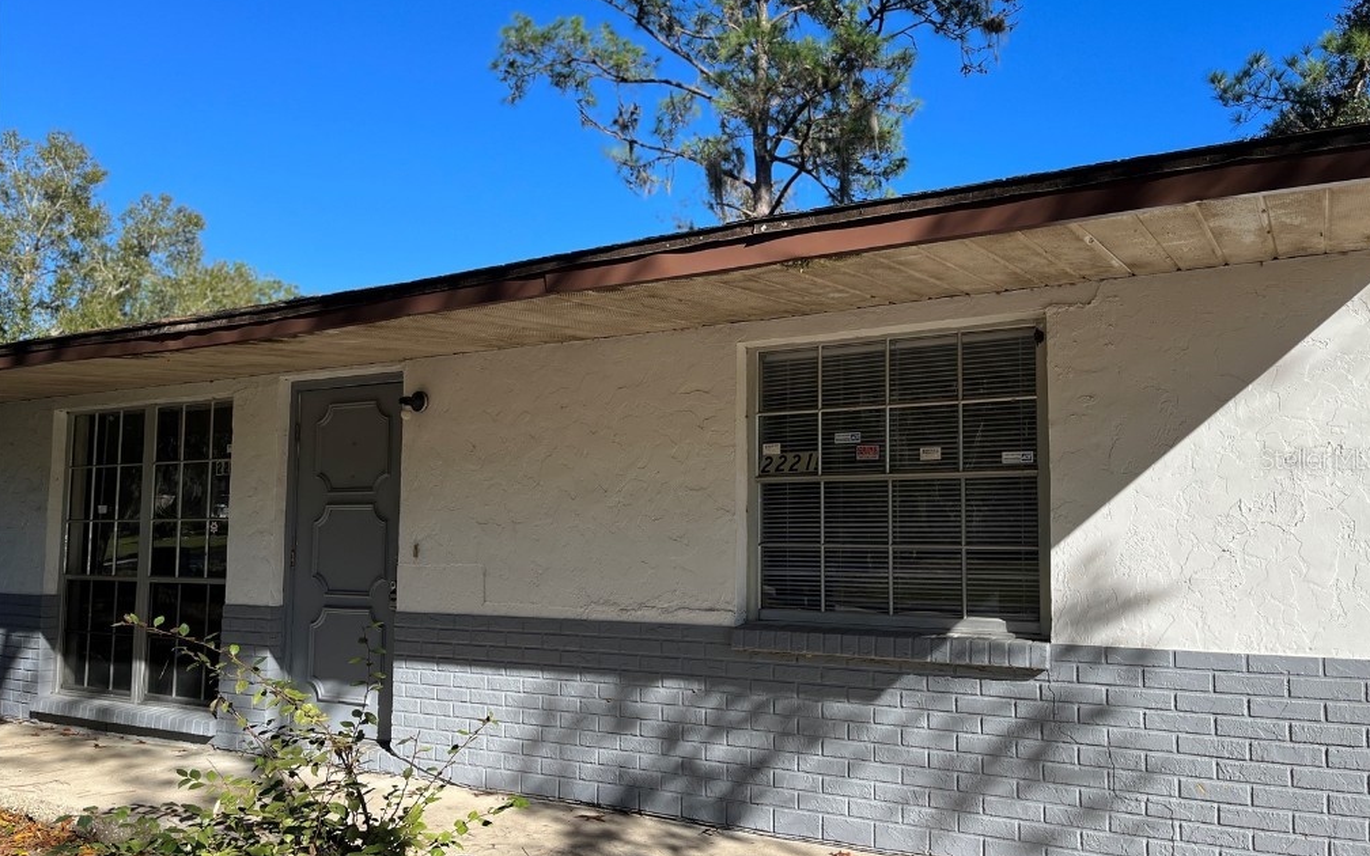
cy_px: 458
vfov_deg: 44.5
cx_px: 692
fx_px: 1045
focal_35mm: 28
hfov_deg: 66.5
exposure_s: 1/1992
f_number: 1.6
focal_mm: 5.1
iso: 50
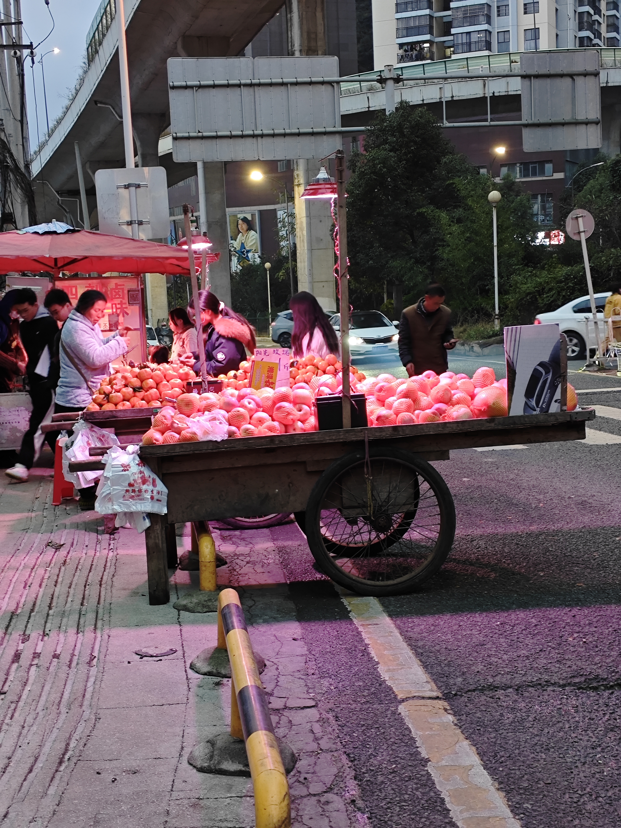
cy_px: 414
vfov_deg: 38.9
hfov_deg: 29.7
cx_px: 310
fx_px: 1172
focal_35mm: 49
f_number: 1.6
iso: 320
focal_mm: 5.84
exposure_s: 1/50
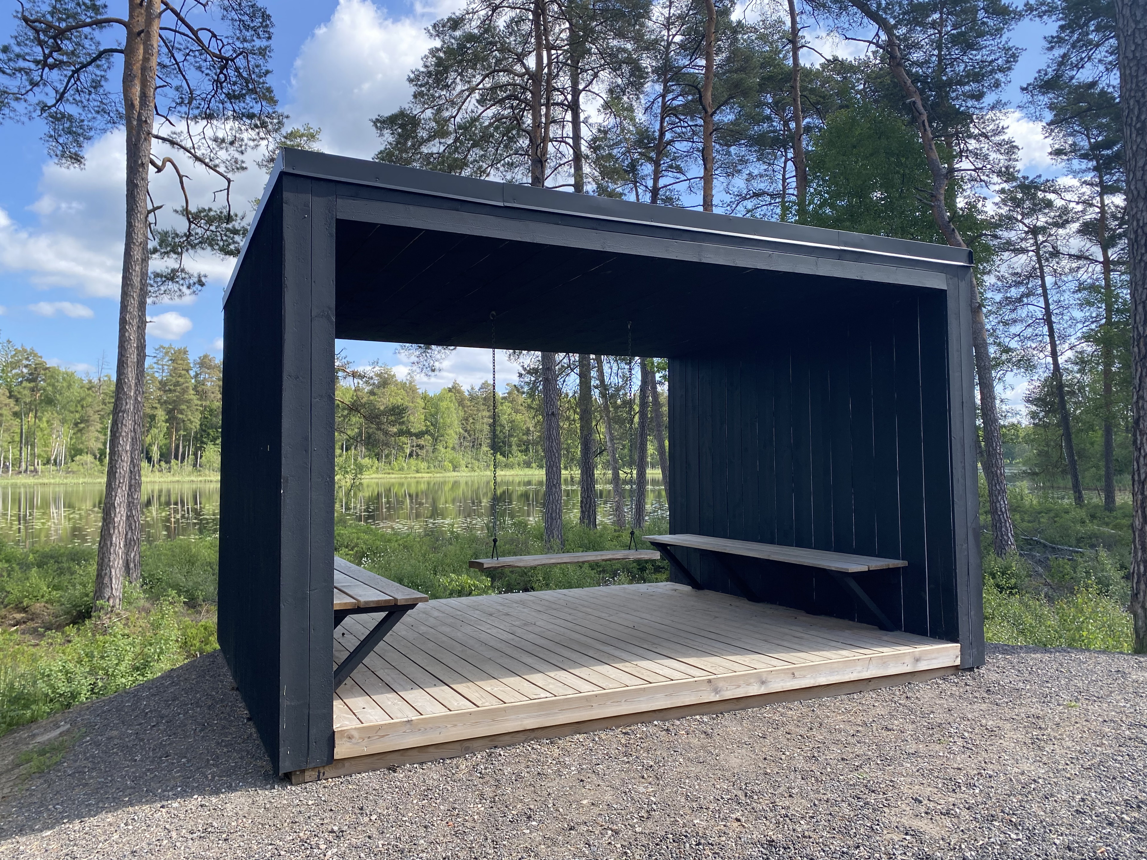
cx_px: 574
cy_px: 430
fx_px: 862
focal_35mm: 26
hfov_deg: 67.3
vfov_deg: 53.1
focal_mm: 4.25
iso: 32
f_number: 1.8
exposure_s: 1/942
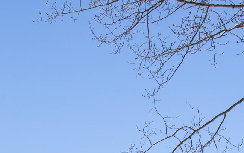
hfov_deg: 11.6
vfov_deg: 7.0
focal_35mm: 179
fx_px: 1191
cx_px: 41
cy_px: 335
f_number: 8
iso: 100
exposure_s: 1/400
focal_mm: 38
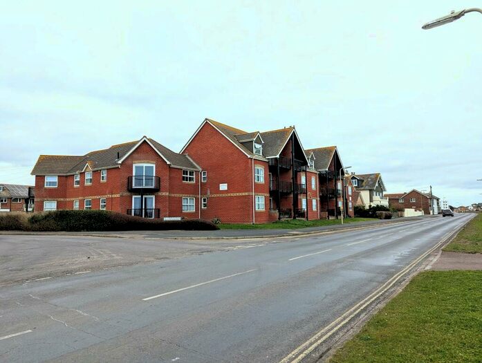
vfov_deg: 56.9
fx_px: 335
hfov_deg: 71.5
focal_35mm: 24
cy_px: 182
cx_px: 241
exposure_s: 1/1088
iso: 55
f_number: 1.85
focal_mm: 6.81
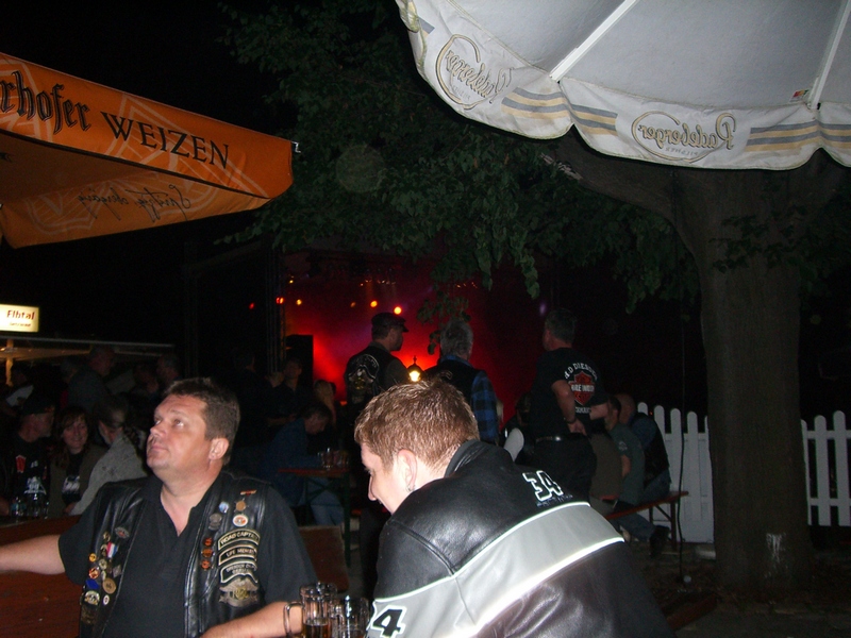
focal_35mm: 38
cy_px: 319
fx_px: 934
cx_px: 426
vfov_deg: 37.7
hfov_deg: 49.0
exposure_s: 1/60
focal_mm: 6.2
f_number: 2.7
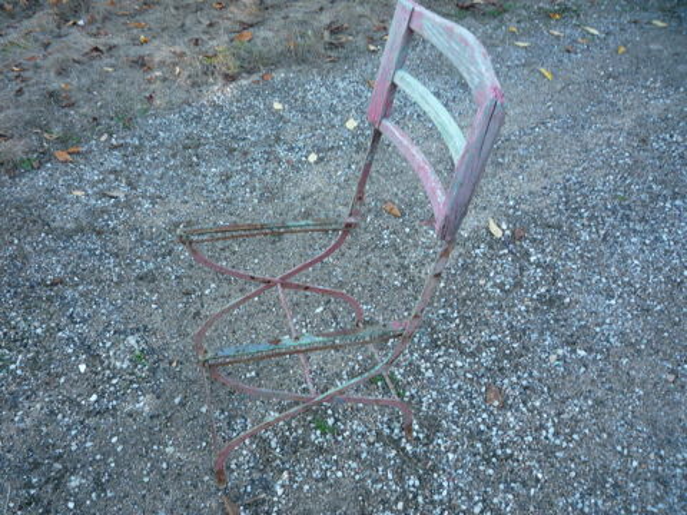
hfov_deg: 60.0
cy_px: 258
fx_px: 595
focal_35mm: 30
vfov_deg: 46.8
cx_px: 344
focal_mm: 5.2
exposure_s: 1/50
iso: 100
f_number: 3.3
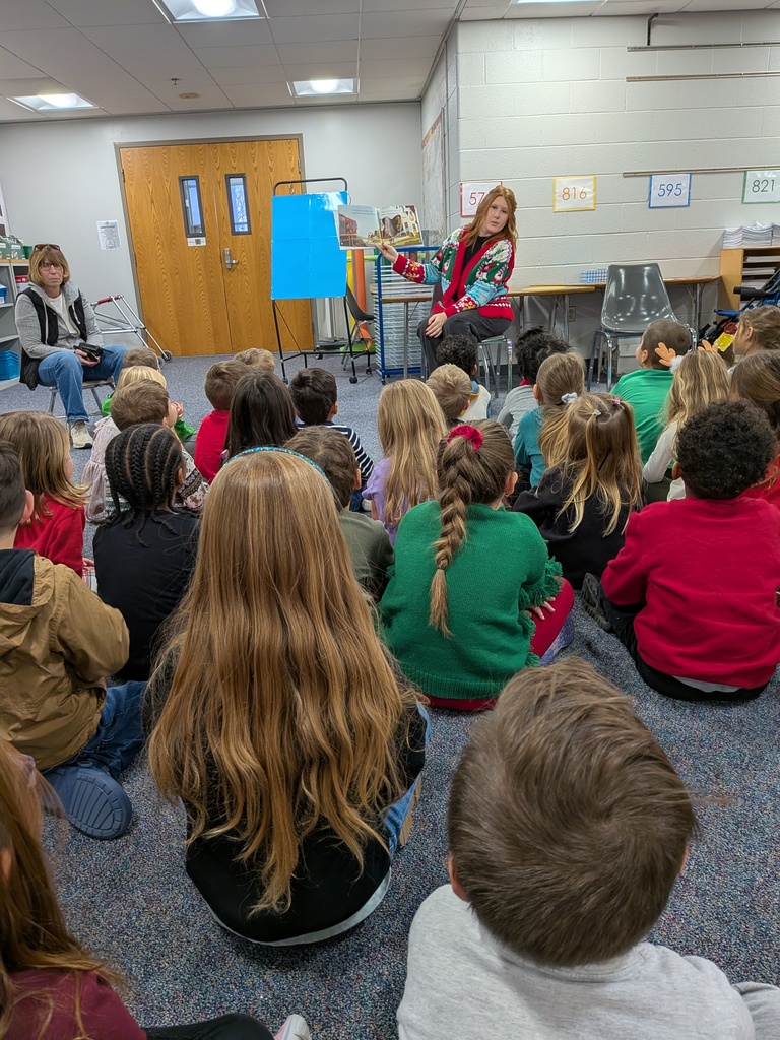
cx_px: 390
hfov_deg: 56.8
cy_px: 520
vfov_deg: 71.6
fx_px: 721
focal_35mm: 24
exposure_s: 1/74
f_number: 1.7
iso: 25
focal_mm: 4.53
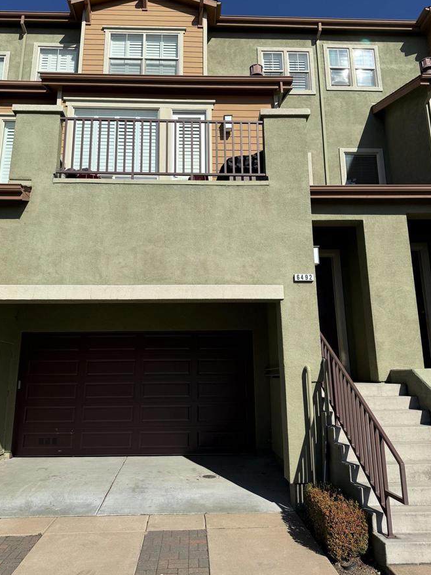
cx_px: 206
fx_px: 465
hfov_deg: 49.7
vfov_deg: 63.3
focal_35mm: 28
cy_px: 255
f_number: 1.78
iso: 80
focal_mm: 6.76
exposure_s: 1/8130
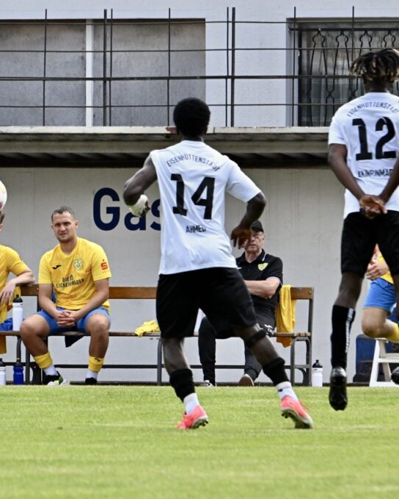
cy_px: 250
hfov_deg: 3.0
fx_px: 7507
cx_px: 71
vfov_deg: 3.8
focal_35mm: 509
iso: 3200
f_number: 9
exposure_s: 1/1600
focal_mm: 360
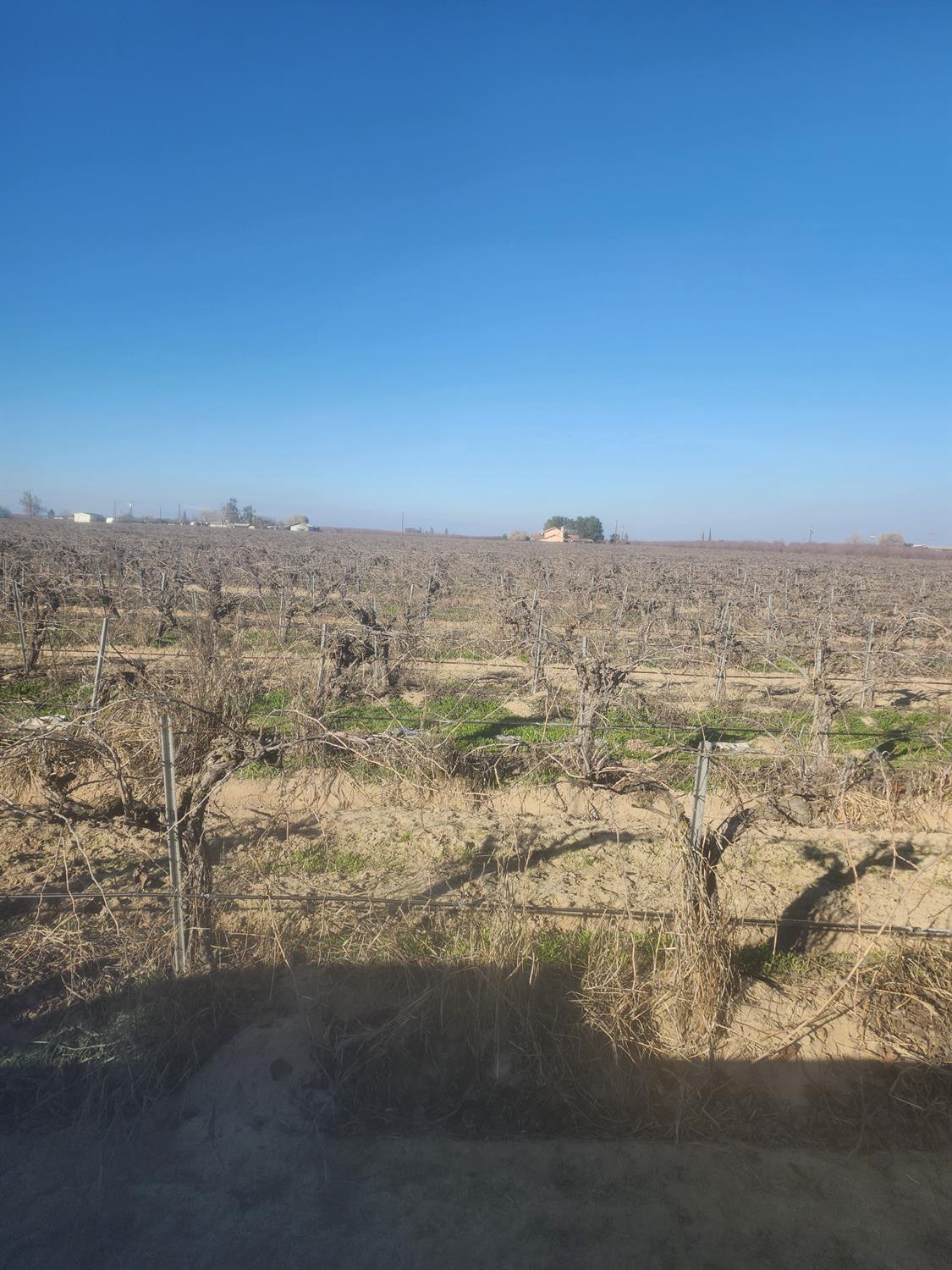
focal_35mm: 23
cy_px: 635
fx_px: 843
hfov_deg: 58.9
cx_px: 476
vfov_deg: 73.9
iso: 12
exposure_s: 1/579
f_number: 1.8
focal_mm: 6.4
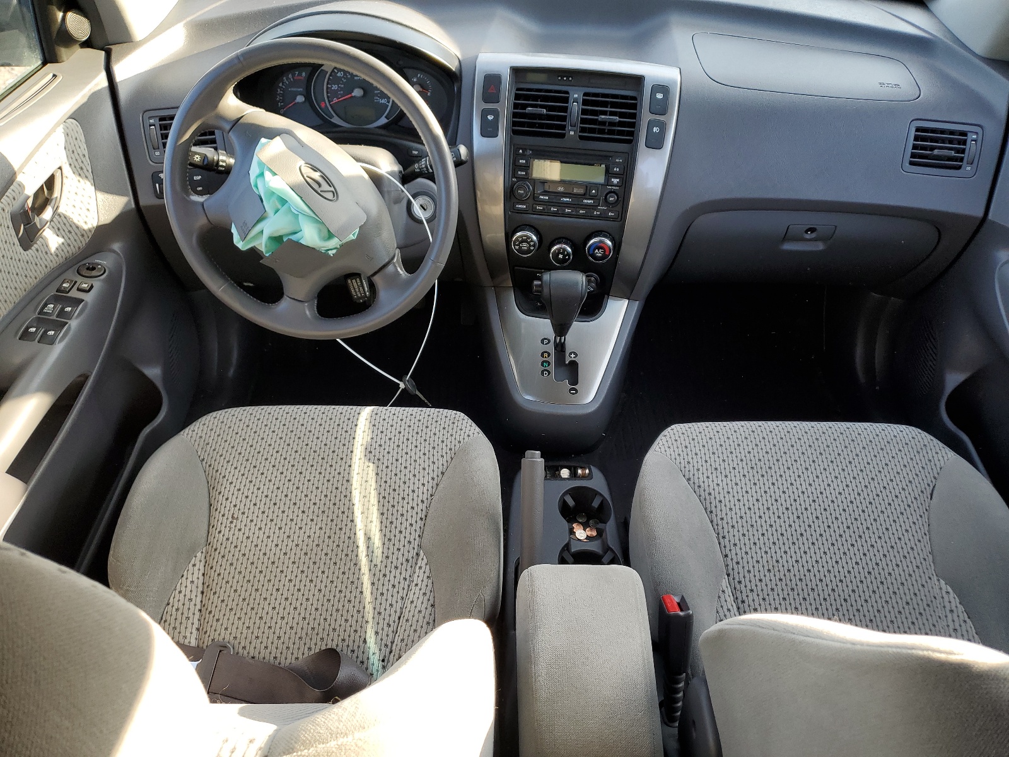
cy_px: 378
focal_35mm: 26
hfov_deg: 67.3
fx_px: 758
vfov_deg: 53.1
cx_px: 504
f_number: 1.5
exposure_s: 1/182
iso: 50
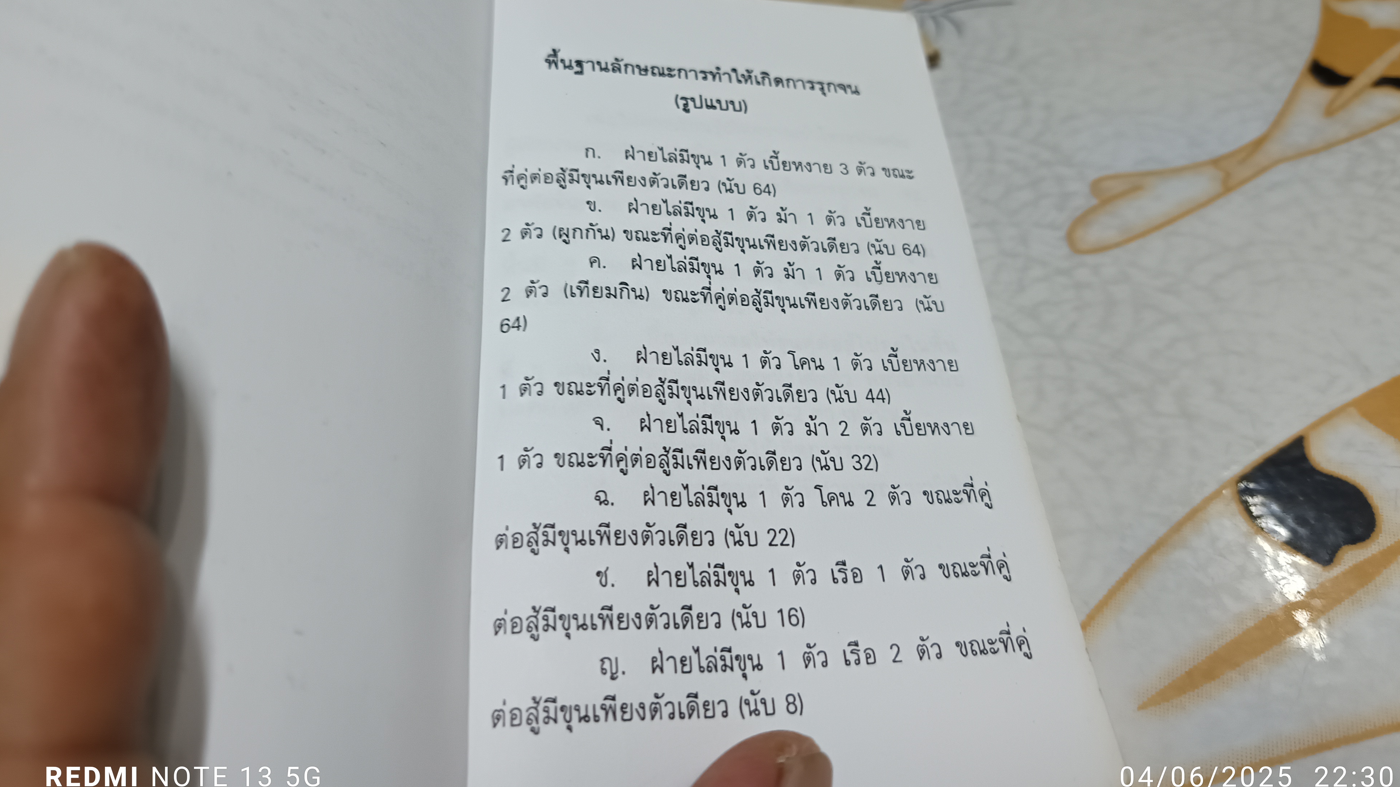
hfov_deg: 69.8
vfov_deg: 42.5
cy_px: 290
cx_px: 720
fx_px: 1002
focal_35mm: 27
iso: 1045
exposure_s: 1/50
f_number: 1.7
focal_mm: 5.31
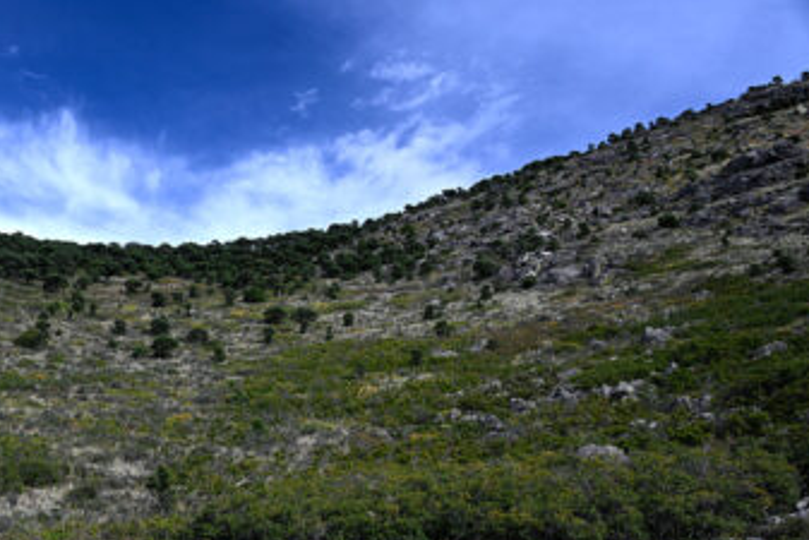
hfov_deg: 43.6
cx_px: 132
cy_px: 467
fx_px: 944
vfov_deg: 30.7
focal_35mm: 42
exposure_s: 1/100
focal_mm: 24
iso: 140
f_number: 8
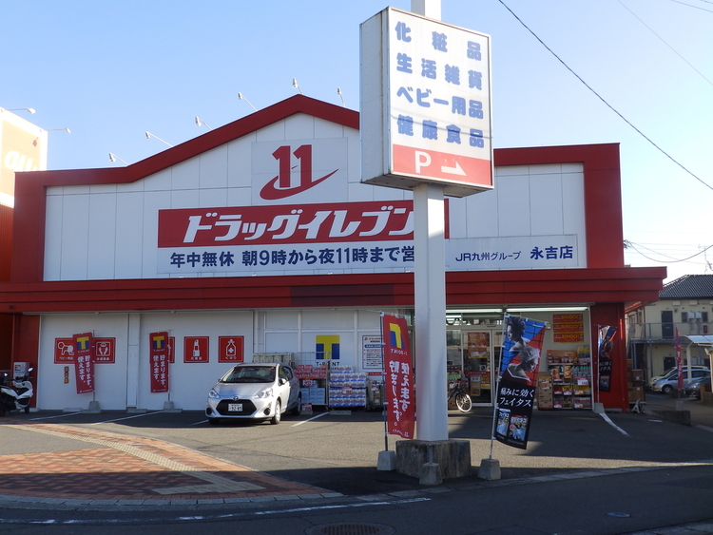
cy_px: 268
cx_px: 356
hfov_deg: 49.0
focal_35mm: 38
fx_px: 783
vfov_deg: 37.7
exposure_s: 1/250
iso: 80
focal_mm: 6.8
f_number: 4.5
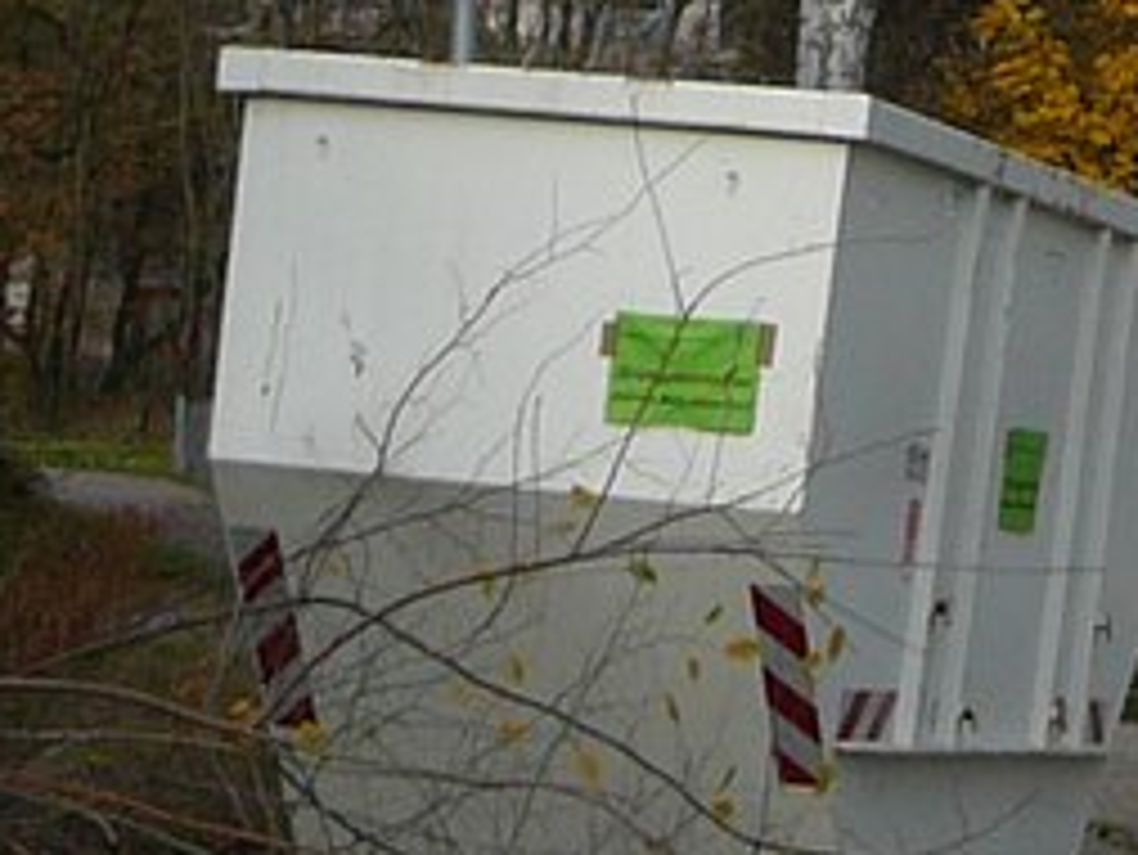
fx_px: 5822
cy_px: -504
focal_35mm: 177
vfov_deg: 8.2
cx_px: 1430
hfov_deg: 10.9
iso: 80
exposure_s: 1/800
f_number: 2.8
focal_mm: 5.2
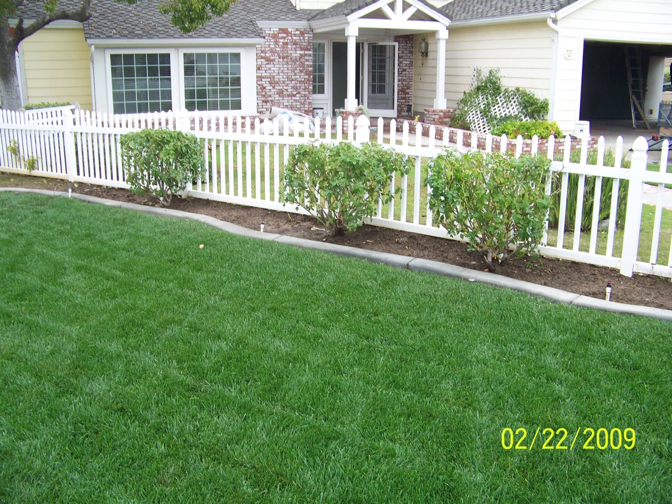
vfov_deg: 39.7
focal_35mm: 36
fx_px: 699
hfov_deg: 51.4
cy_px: 252
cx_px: 336
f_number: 3.2
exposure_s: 1/60
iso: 64
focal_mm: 5.85
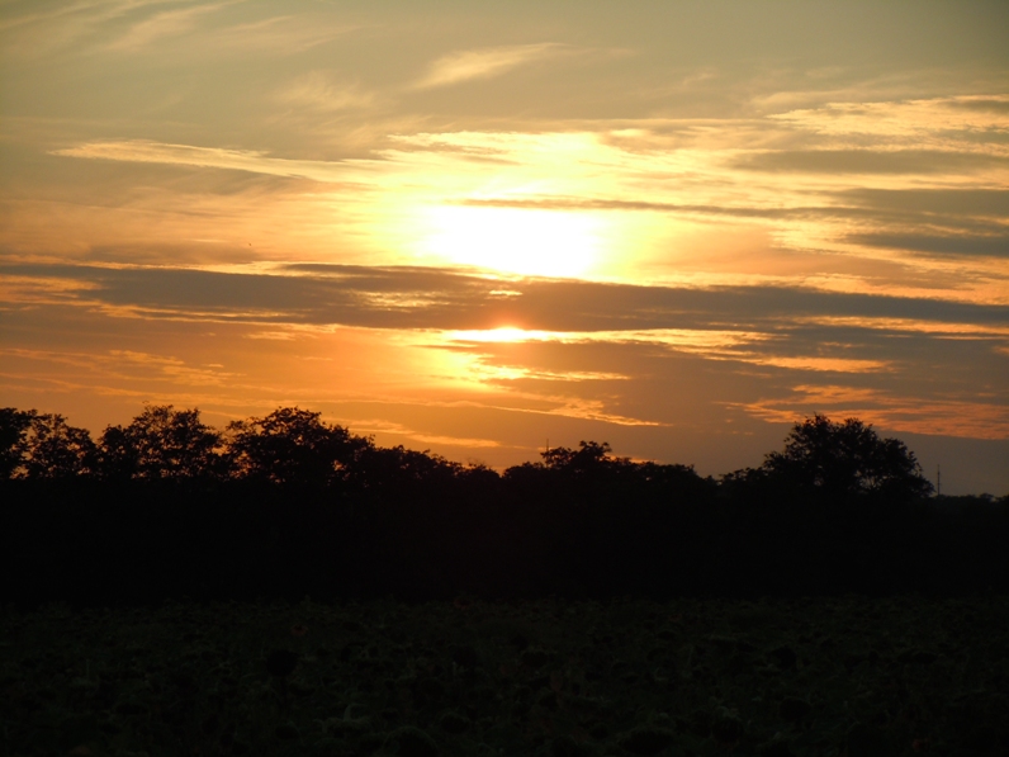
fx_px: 5830
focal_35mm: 200
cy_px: 378
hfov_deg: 9.9
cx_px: 504
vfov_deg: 7.4
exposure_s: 1/640
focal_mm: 36
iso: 100
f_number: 4.7
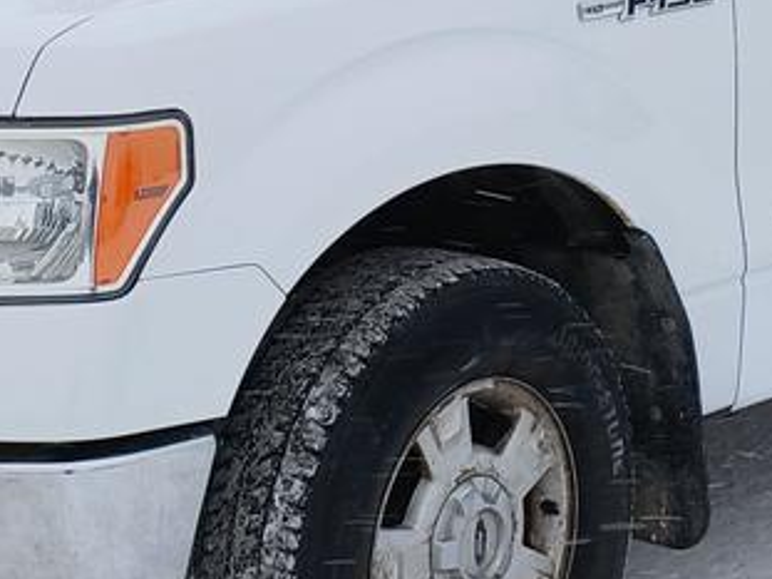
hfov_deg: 18.3
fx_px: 2385
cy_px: 67
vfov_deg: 13.7
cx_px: 273
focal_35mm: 107
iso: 20
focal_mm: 3.98
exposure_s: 1/128
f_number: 1.8
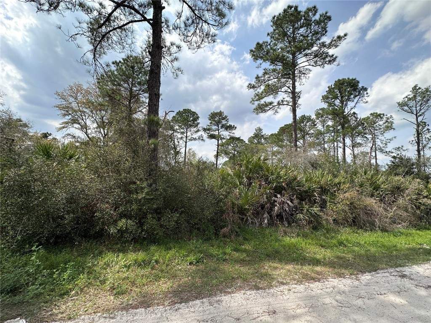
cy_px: 162
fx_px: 174
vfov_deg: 85.7
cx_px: 216
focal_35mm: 14
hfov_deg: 102.1
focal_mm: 2.22
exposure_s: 1/1825
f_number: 2.2
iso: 50
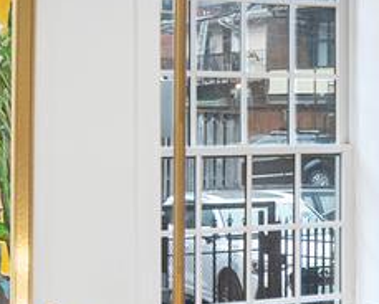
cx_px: 736
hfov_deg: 12.7
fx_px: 1506
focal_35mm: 134
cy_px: 105
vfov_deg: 11.5
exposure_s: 1/2.5
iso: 500
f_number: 8
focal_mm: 16
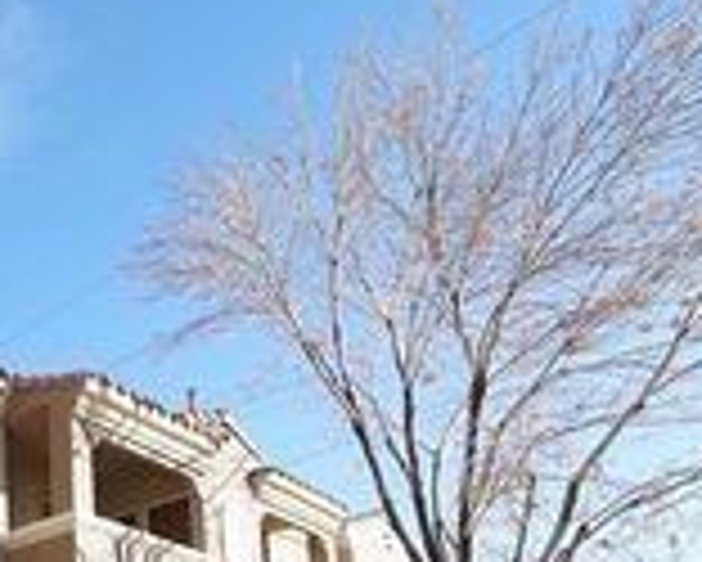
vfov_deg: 35.3
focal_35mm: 36
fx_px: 748
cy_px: 618
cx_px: -27
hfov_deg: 42.2
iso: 250
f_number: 10
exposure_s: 1/125
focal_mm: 12
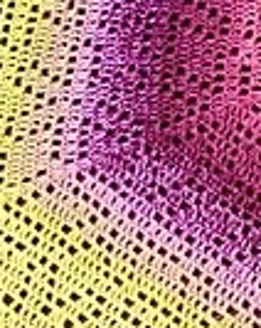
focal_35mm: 158
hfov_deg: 8.7
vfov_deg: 11.8
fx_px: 1529
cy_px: 457
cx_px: 657
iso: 2500
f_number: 4
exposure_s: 1/100
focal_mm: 23.5
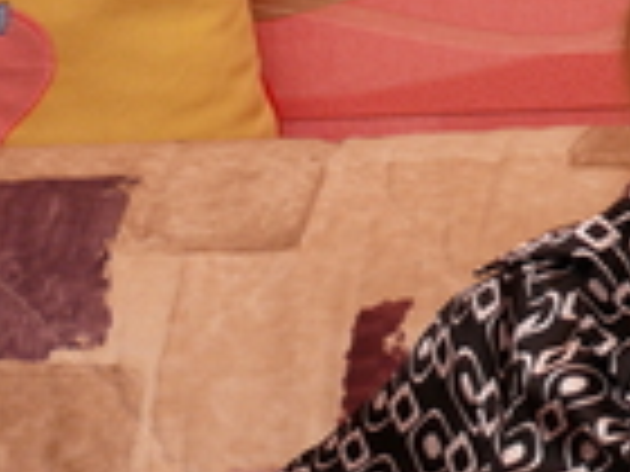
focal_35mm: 235
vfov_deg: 6.3
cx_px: 954
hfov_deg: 8.2
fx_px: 4277
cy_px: -45
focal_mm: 15.4
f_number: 3.2
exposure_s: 1/15
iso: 100
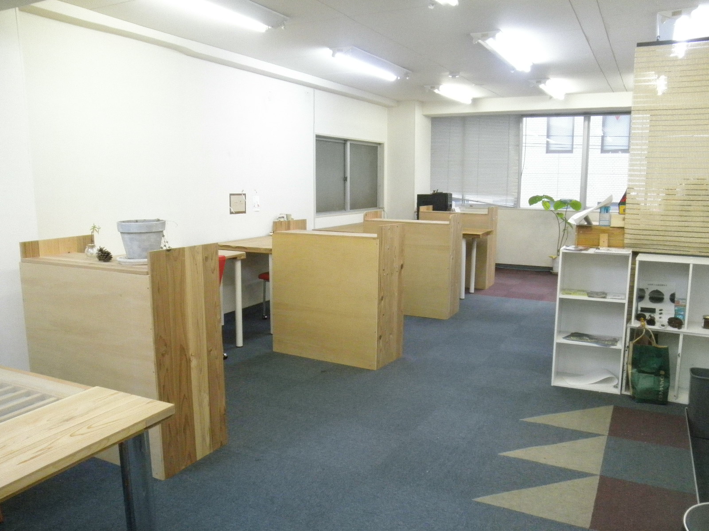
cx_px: 354
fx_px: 573
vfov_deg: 49.7
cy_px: 266
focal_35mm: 28
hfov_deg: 63.4
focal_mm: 5
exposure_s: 1/100
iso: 800
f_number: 3
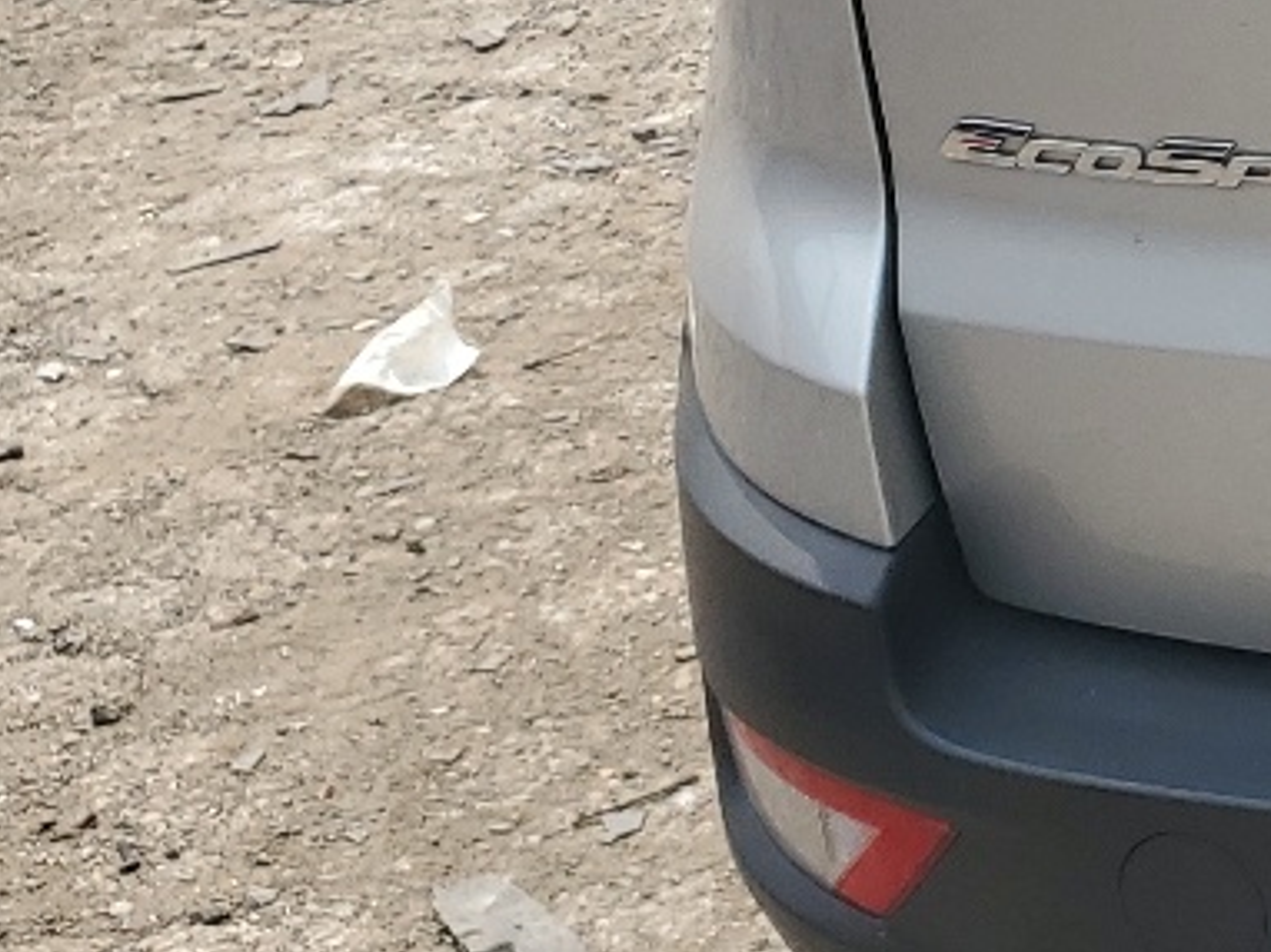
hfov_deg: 15.4
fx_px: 4000
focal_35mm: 109
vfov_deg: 13.2
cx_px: 2326
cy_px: -220
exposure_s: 1/3333
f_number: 1.5
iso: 50
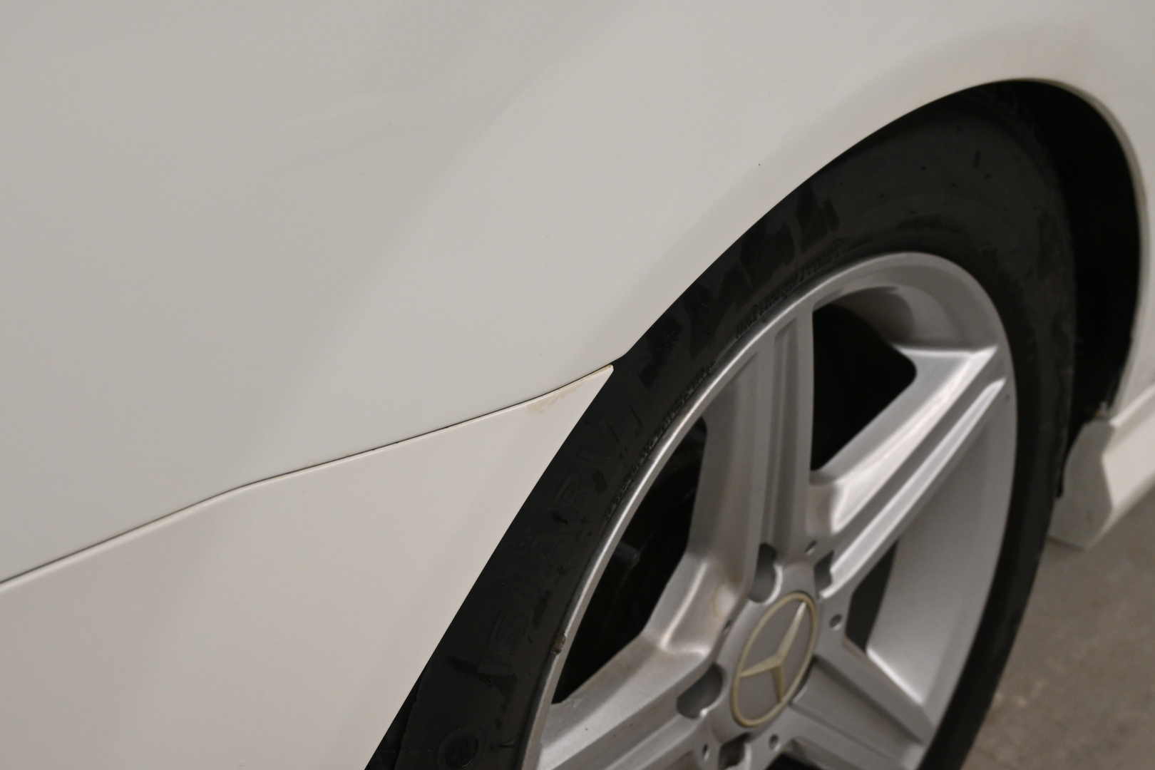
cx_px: 578
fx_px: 2165
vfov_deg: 20.2
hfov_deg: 29.9
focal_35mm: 68
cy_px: 385
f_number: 6
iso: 1100
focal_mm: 45
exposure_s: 1/80
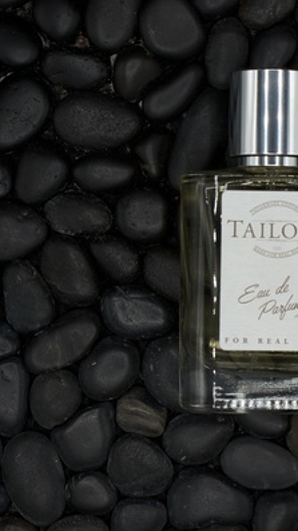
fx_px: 1336
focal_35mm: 95
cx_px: 283
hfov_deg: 12.6
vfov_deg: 22.5
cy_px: 265
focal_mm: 40
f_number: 9
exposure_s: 1/80
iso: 500
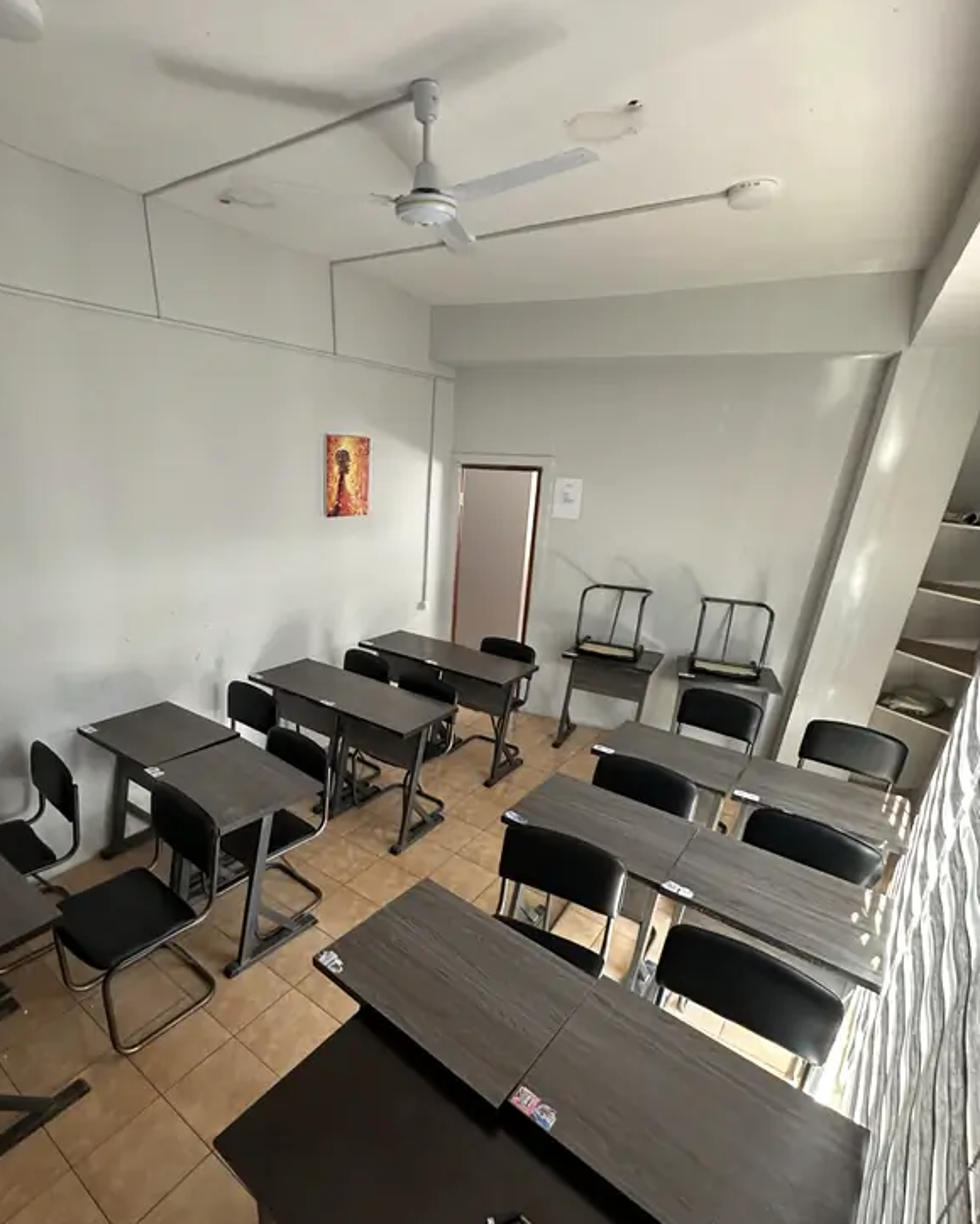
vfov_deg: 89.0
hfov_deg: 76.7
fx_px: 616
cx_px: 431
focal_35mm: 17
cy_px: 699
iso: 400
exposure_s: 1/60
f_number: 2.2
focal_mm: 2.22
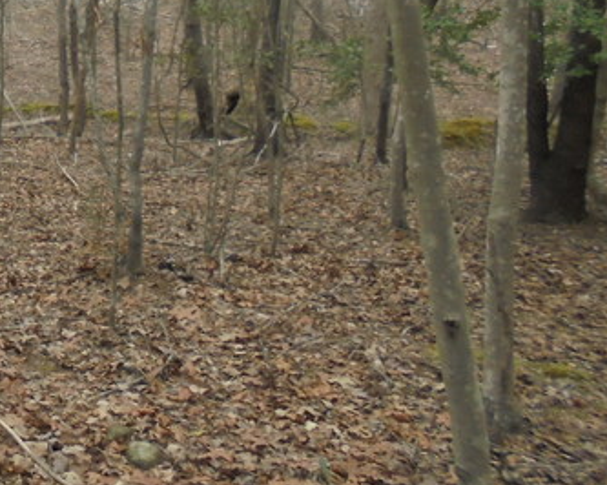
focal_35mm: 59
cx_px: -85
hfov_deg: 28.6
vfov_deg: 24.4
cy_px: -20
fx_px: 1059
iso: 160
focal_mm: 4.6
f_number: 3.5
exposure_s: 1/250
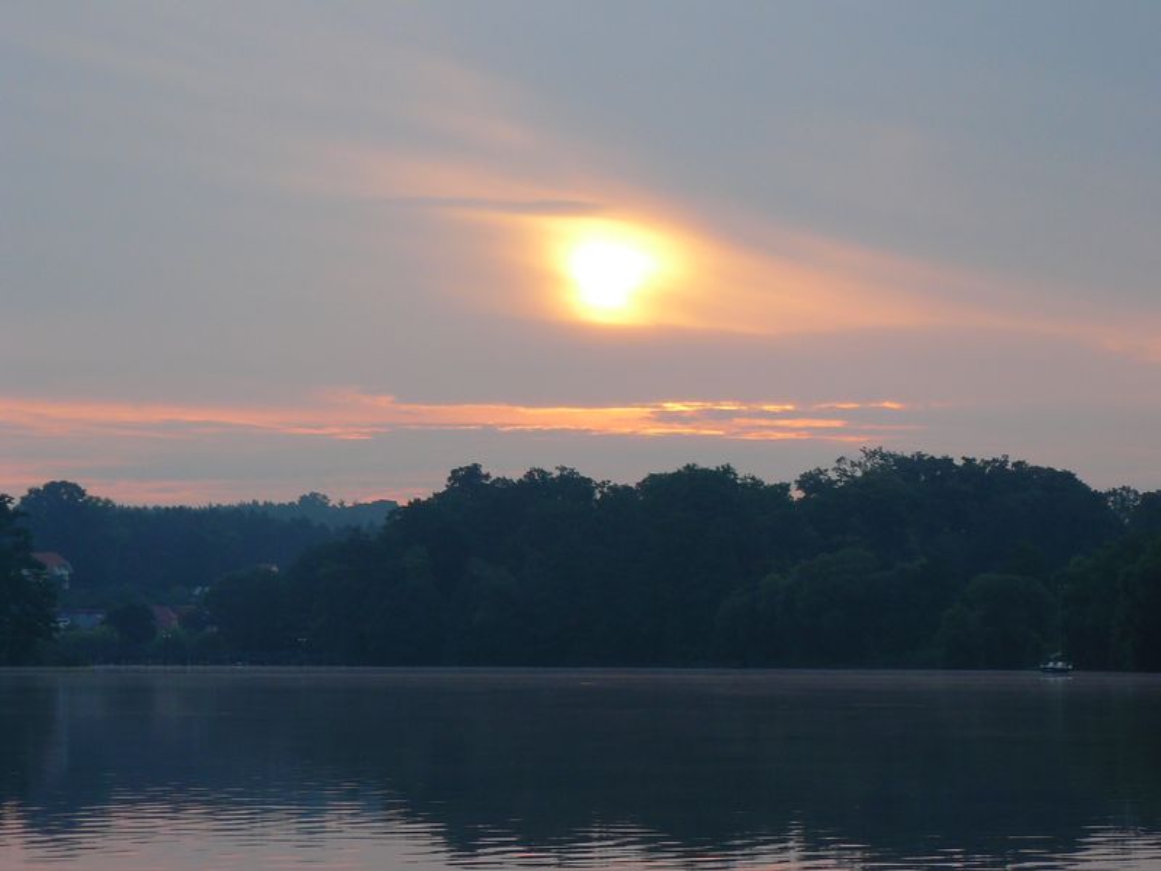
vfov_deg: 10.3
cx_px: 580
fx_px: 4830
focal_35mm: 144
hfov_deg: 13.7
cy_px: 436
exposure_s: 1/100
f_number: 3.6
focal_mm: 24.1
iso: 100
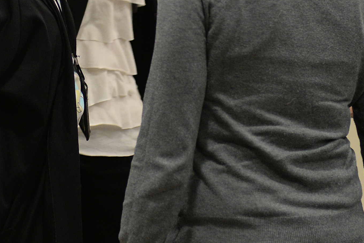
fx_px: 2671
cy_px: 33
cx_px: 86
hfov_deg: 7.8
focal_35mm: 264
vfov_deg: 5.2
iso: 800
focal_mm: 60
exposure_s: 1/80
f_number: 3.2
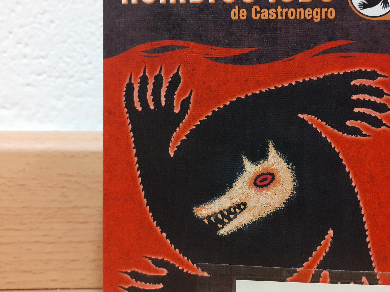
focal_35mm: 36
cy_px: 146
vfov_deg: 39.7
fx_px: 406
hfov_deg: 51.1
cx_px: 231
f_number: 1.9
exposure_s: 1/25
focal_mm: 3.6
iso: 200
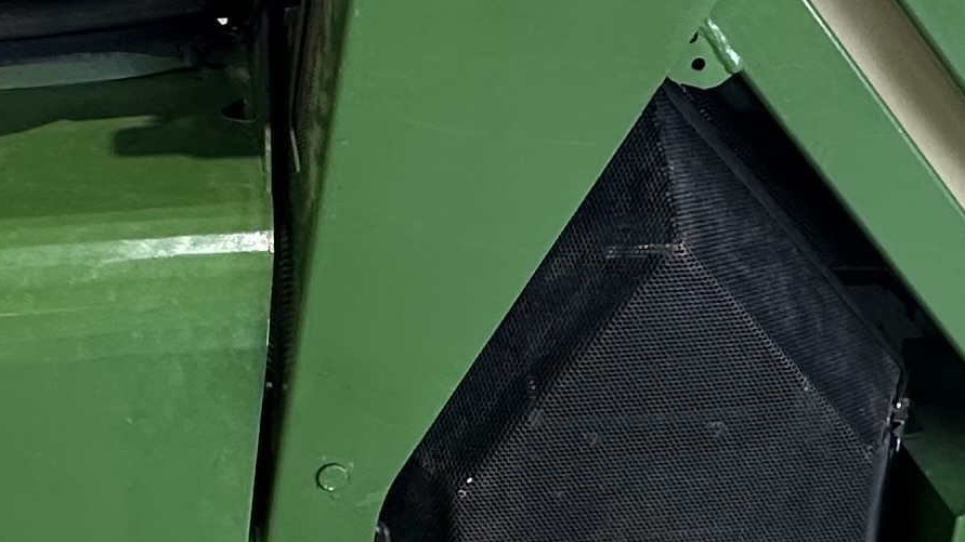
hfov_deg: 30.5
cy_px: 355
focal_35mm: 69
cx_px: 405
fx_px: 1765
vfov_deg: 17.4
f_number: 2.2
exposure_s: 1/50
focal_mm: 2.22
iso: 200
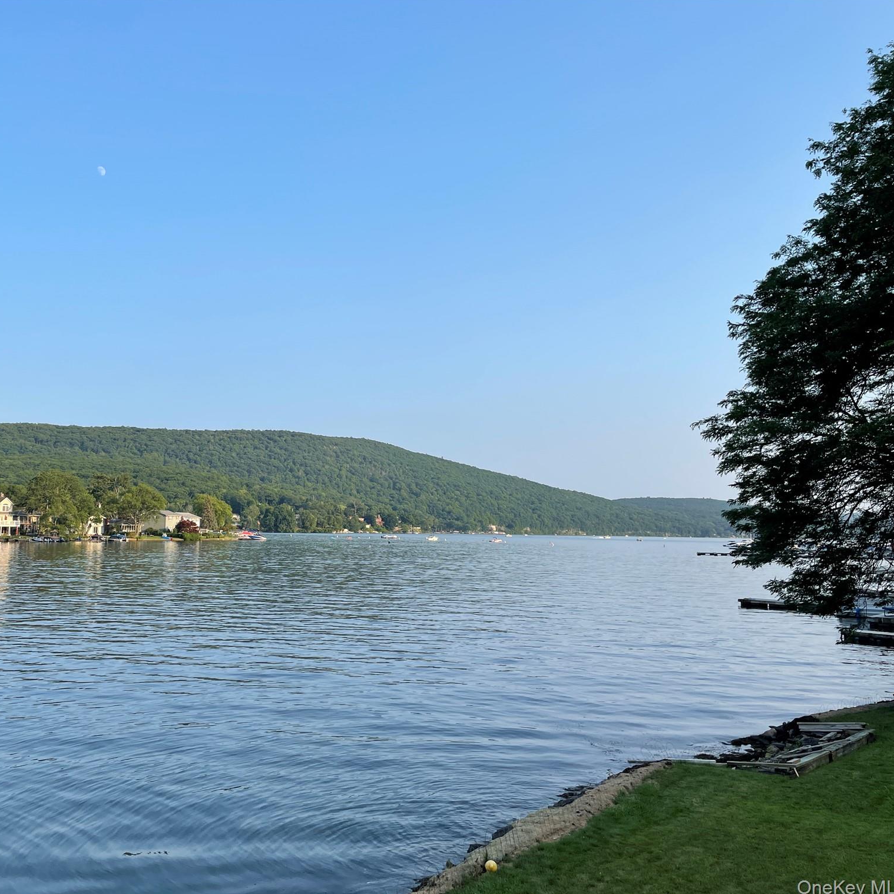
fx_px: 906
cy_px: 449
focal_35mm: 31
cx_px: 314
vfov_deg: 52.5
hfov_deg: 51.8
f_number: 1.6
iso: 32
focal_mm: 4.2
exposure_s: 1/1887
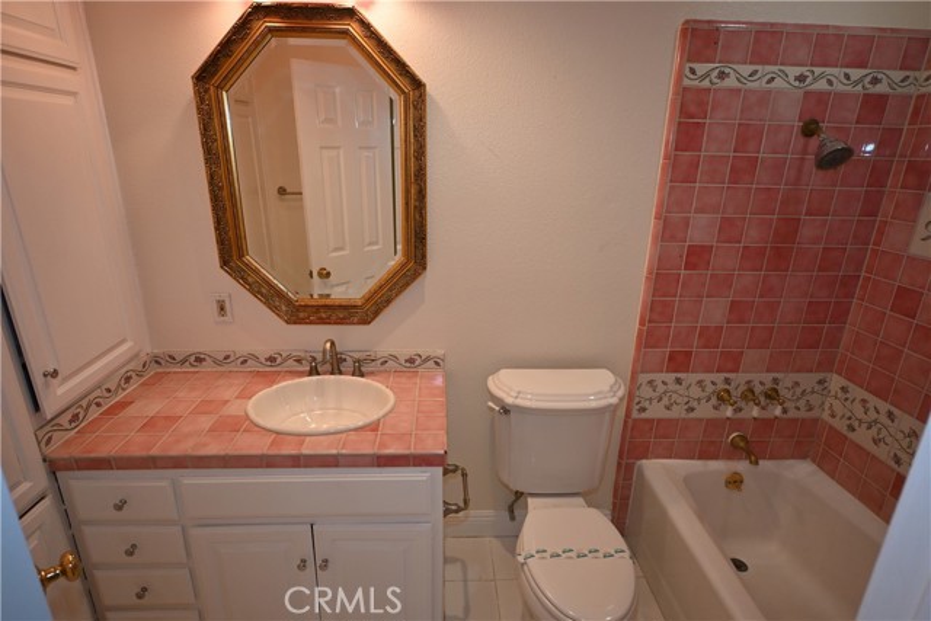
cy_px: 310
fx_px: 485
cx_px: 466
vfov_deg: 65.3
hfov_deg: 87.7
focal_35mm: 19
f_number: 4
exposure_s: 1/60
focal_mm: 12.5
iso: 400
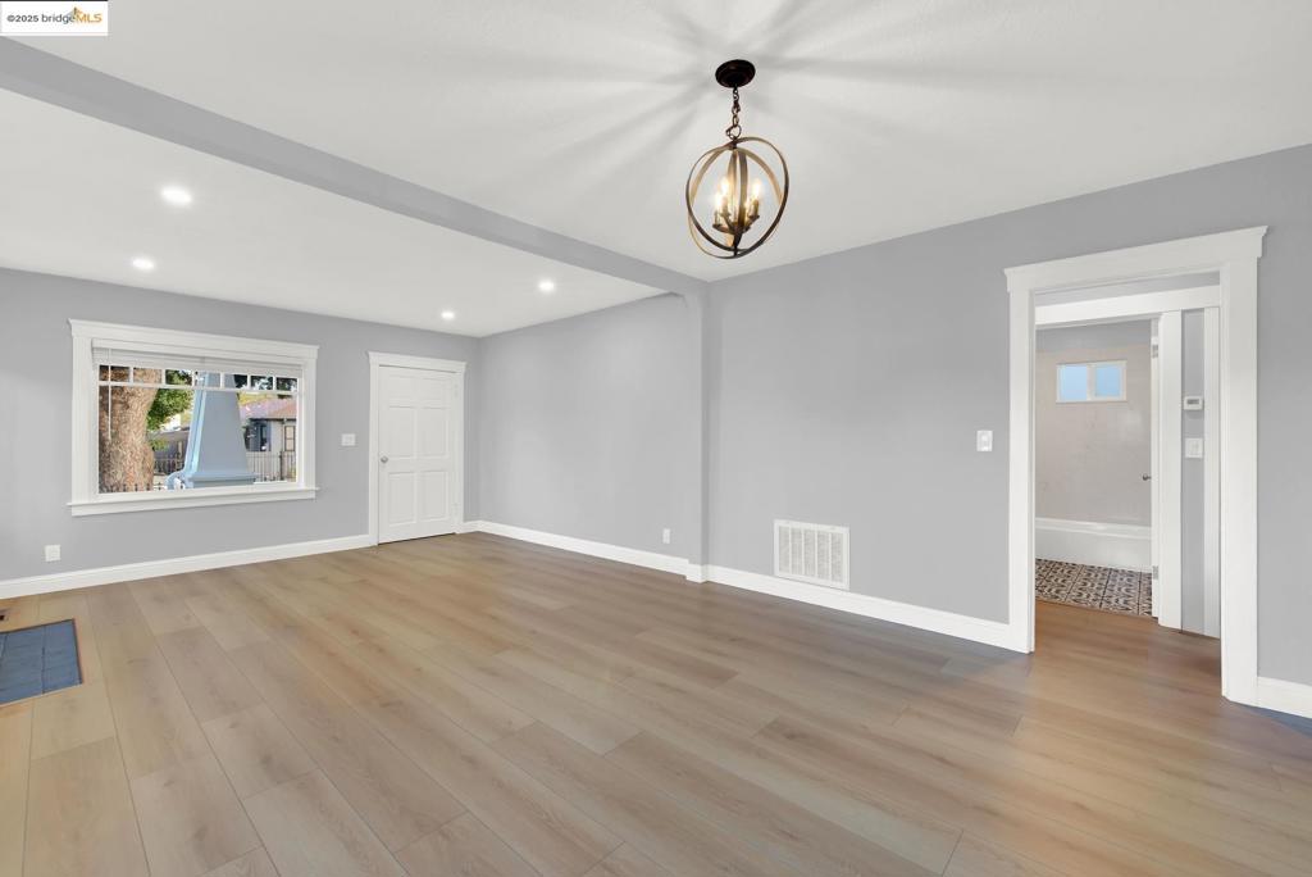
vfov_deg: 81.3
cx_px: 656
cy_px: 438
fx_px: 510
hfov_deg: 104.2
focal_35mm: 14
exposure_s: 1/2
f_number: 14
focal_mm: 14
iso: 100
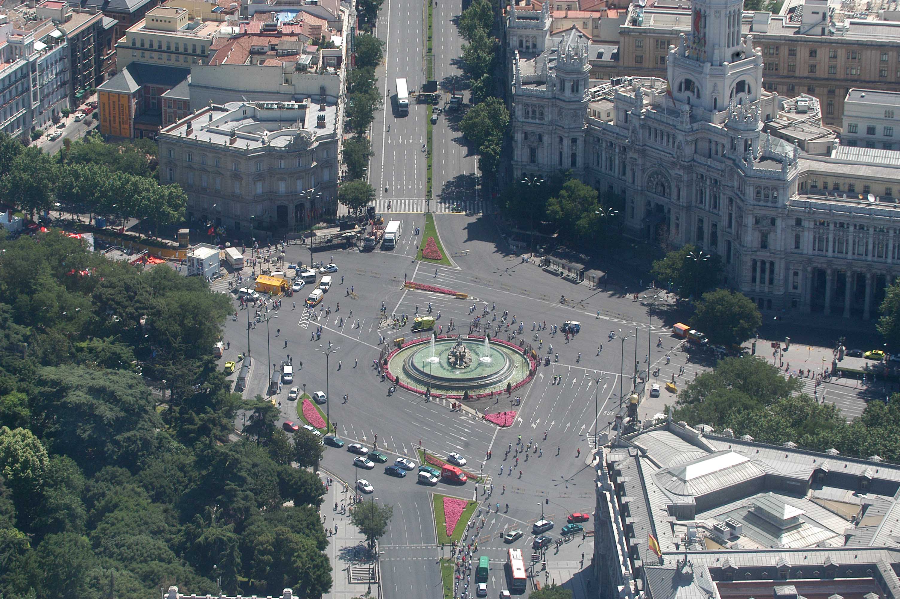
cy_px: 300
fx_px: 2997
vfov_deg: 11.4
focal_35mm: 120
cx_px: 450
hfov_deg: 17.1
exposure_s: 1/800
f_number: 7.1
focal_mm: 80
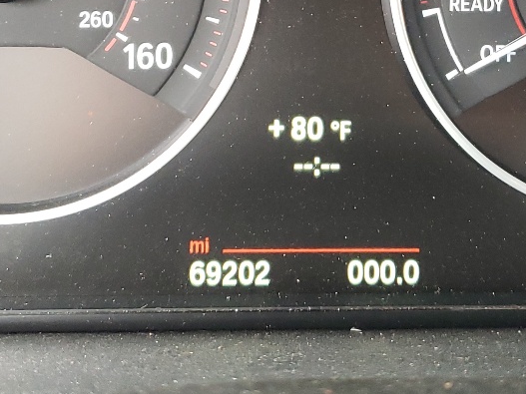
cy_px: -65
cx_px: 295
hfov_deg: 24.7
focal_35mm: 79
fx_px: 1200
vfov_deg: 17.8
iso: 253
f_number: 1.5
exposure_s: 1/60.2
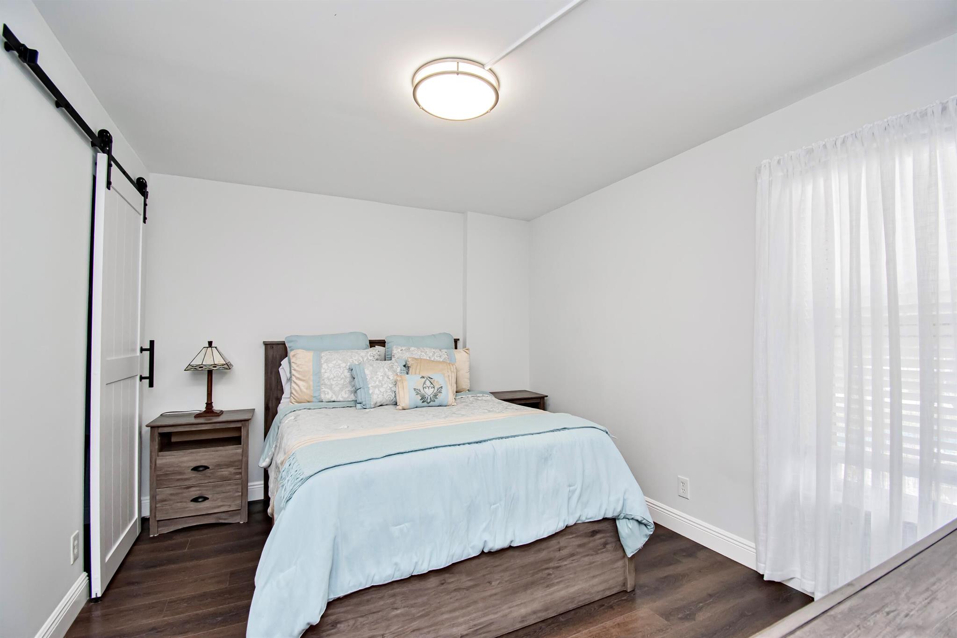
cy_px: 319
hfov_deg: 100.4
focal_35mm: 15
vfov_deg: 77.3
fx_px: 399
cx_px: 478
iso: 800
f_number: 5
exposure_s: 1/100
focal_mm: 10
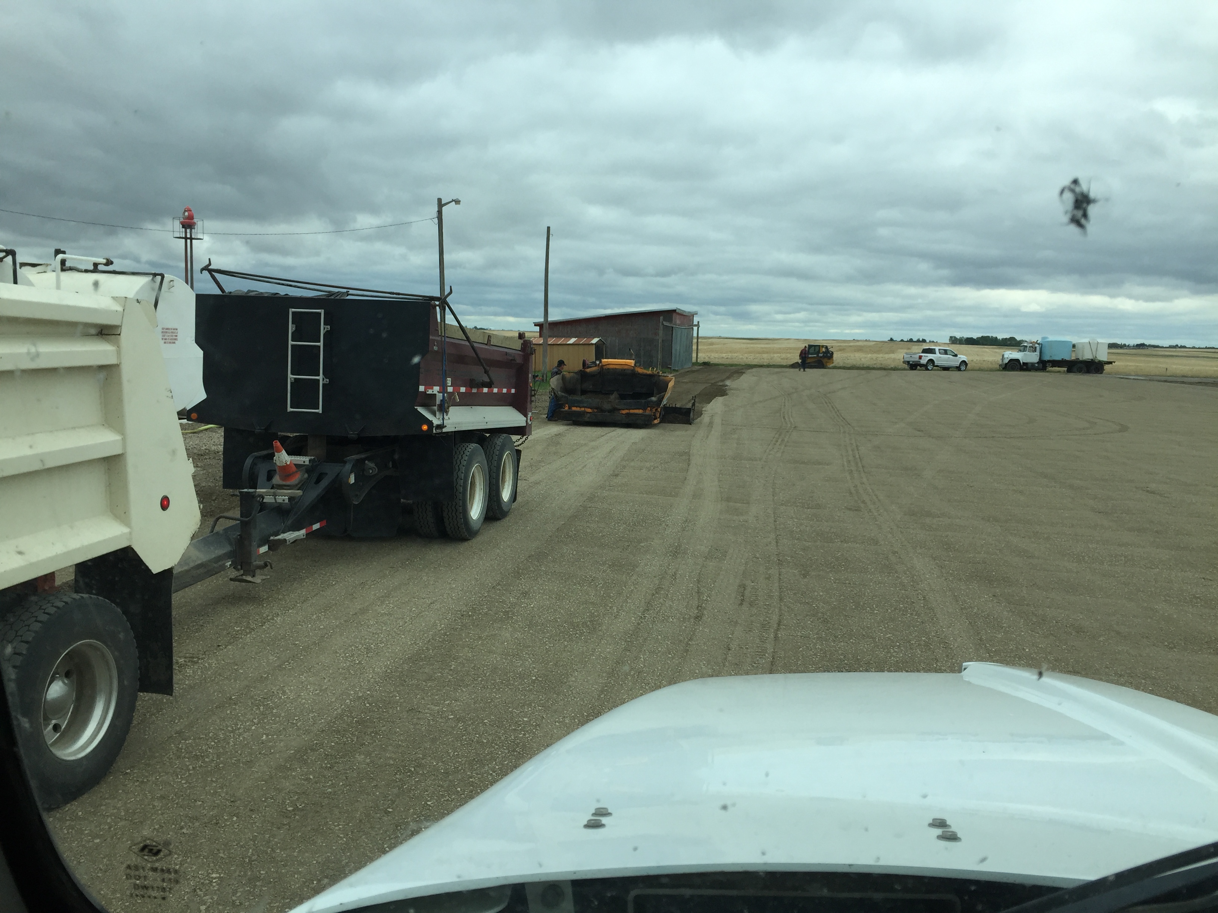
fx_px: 1020
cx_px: 609
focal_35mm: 29
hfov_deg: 61.7
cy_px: 456
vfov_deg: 48.2
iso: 32
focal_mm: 4.15
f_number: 2.2
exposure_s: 1/1364
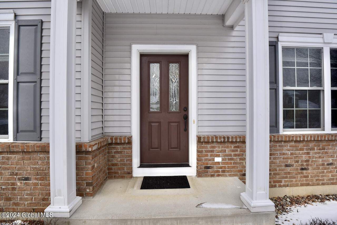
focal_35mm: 17
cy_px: 112
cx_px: 168
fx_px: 159
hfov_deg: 93.2
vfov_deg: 70.5
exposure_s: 1/250
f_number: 8
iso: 250
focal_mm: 17
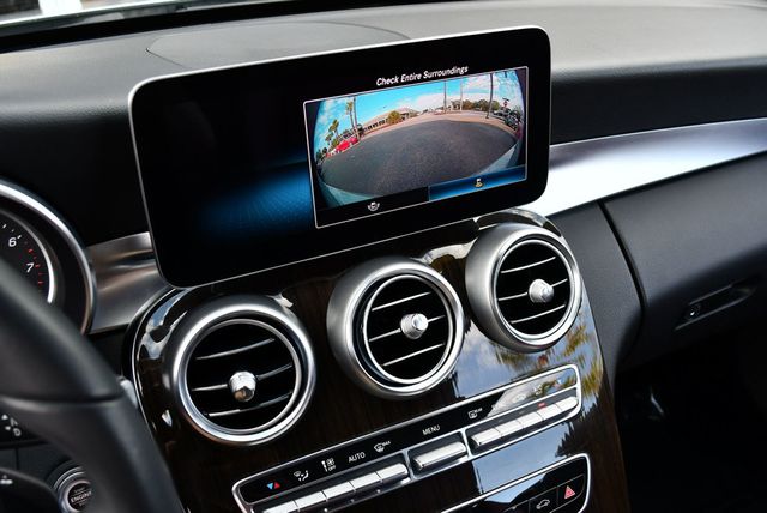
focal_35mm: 36
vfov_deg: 36.9
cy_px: 256
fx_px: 768
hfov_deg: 53.1
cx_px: 384
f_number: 4.5
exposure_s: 1/250
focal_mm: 18
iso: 400
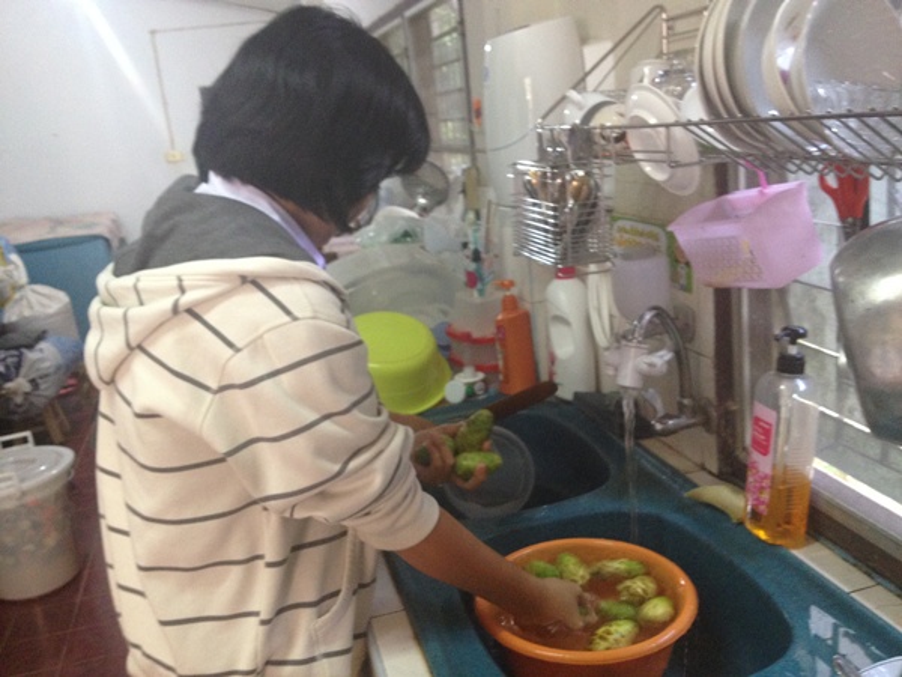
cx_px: 451
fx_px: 912
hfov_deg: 52.6
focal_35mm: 35
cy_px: 338
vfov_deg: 40.7
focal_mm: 4.28
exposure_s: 1/20
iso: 200
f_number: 2.4
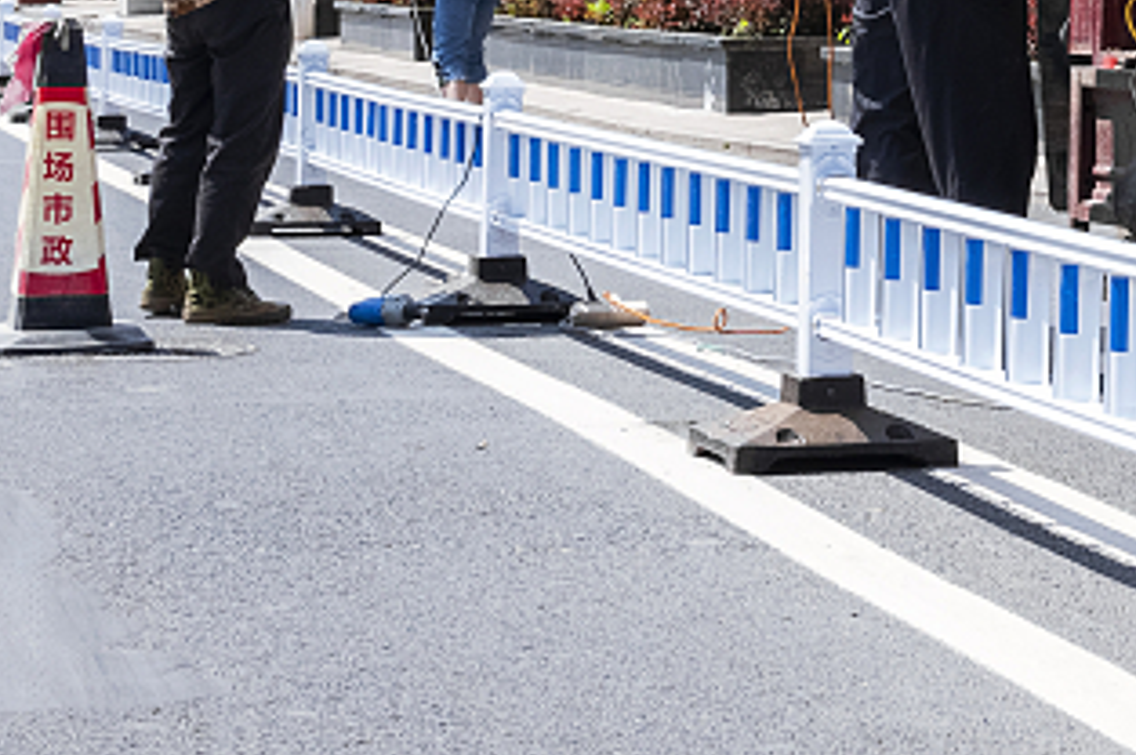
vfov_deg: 9.3
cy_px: -319
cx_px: 1212
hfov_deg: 14.0
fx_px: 4539
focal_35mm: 144
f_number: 5.6
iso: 125
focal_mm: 16.21
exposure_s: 1/400
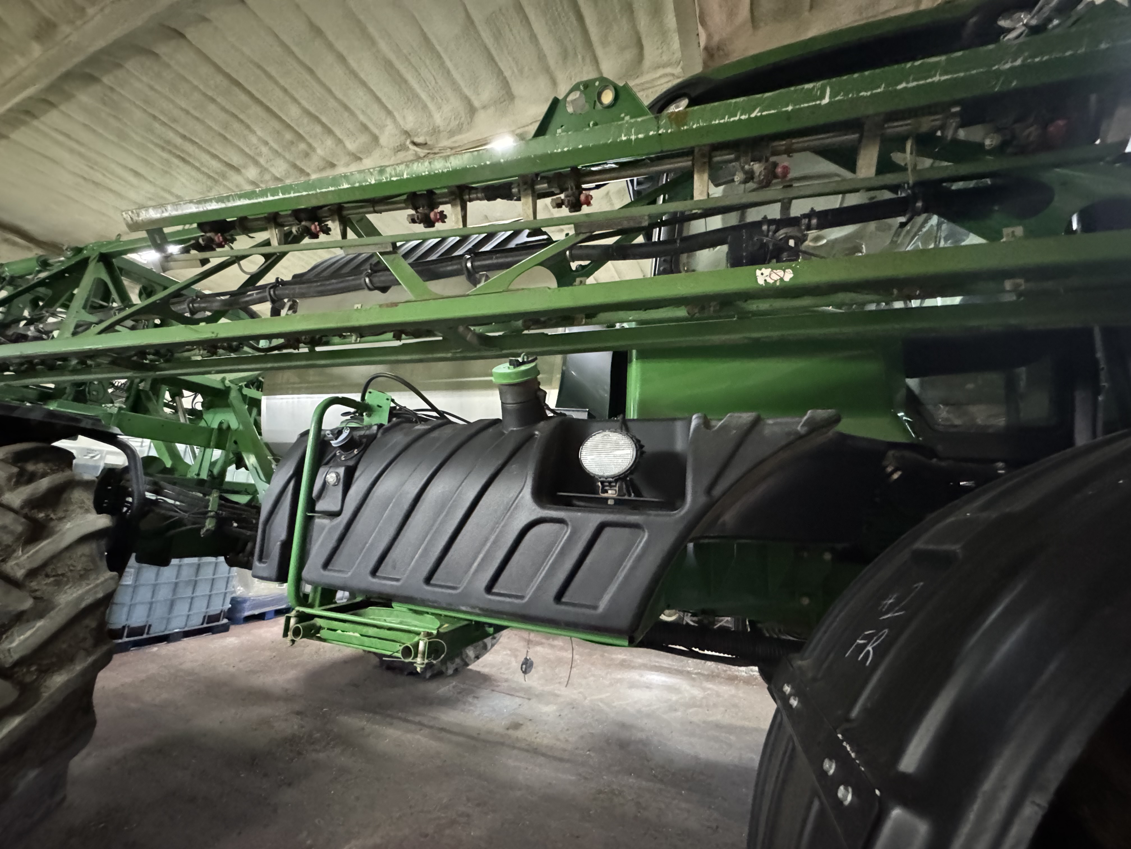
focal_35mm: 14
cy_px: 424
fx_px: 457
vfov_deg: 85.7
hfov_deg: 102.1
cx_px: 566
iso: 1600
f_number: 2.2
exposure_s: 1/40
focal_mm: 2.22
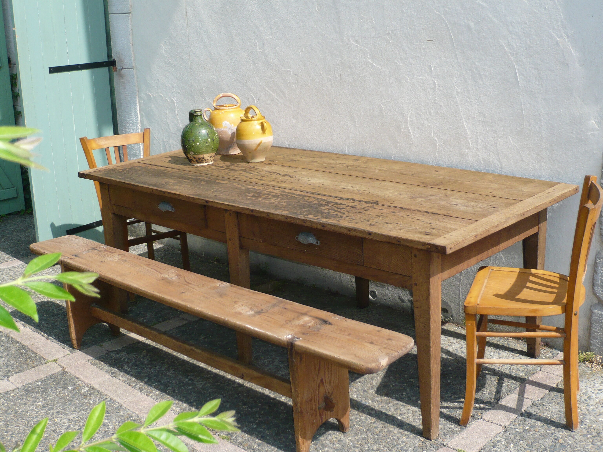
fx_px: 784
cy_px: 226
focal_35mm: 45
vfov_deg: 32.2
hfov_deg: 42.1
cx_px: 302
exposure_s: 1/640
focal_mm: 7.4
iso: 100
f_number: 3.5
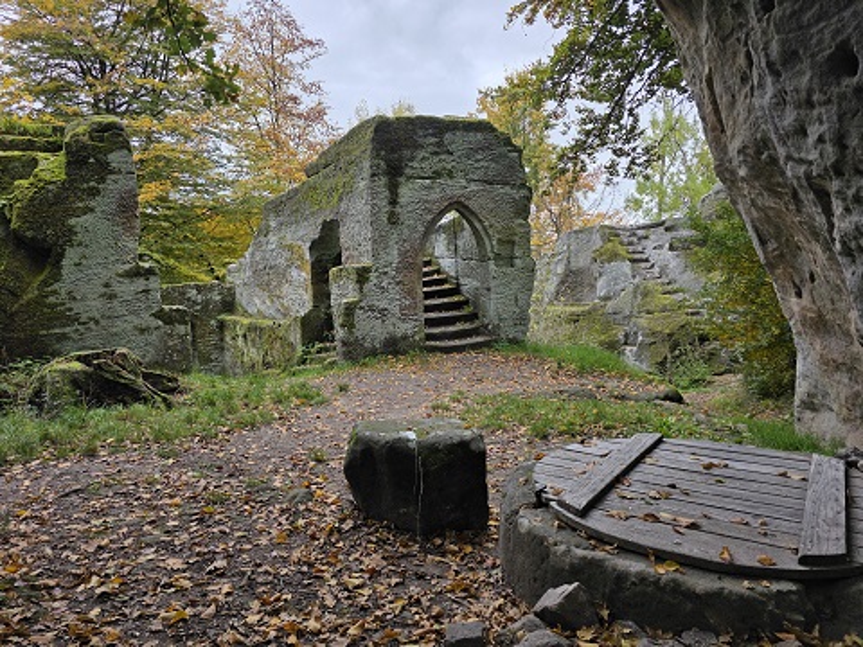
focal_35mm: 23
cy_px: 324
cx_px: 432
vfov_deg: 58.9
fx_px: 573
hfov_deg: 73.9
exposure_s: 1/359
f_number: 1.7
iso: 40
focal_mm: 6.3
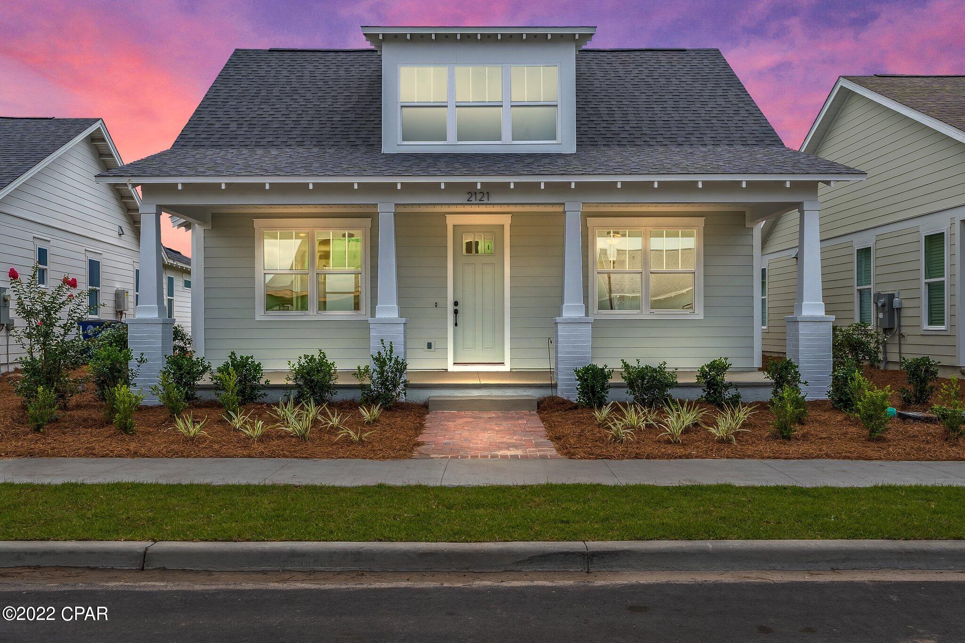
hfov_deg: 61.9
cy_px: 322
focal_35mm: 30
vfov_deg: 43.6
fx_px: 804
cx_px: 482
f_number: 9
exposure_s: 1/80
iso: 80
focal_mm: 20.2
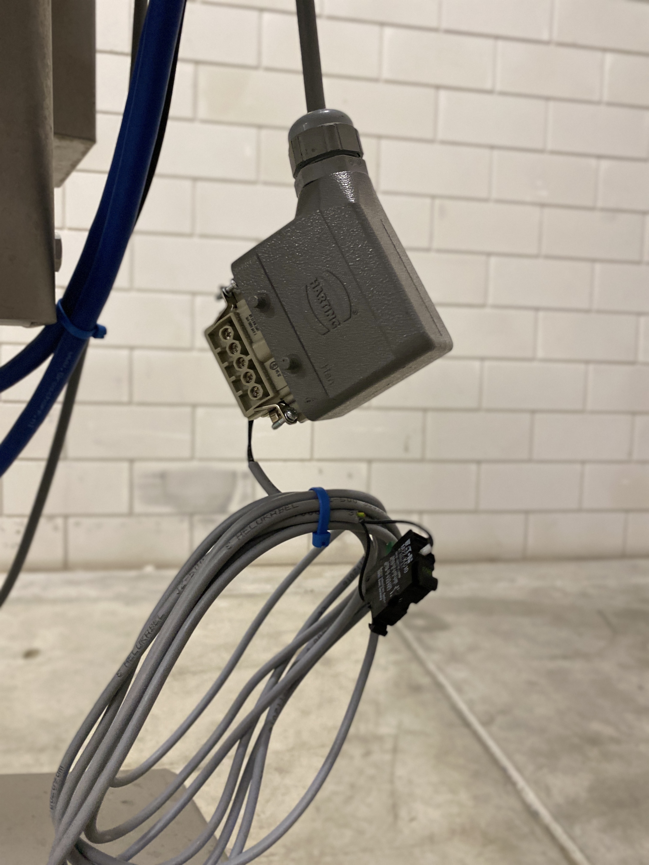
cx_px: 324
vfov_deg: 67.3
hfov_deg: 53.1
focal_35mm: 26
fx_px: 650
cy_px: 432
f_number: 1.8
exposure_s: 1/50
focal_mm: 4.25
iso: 320
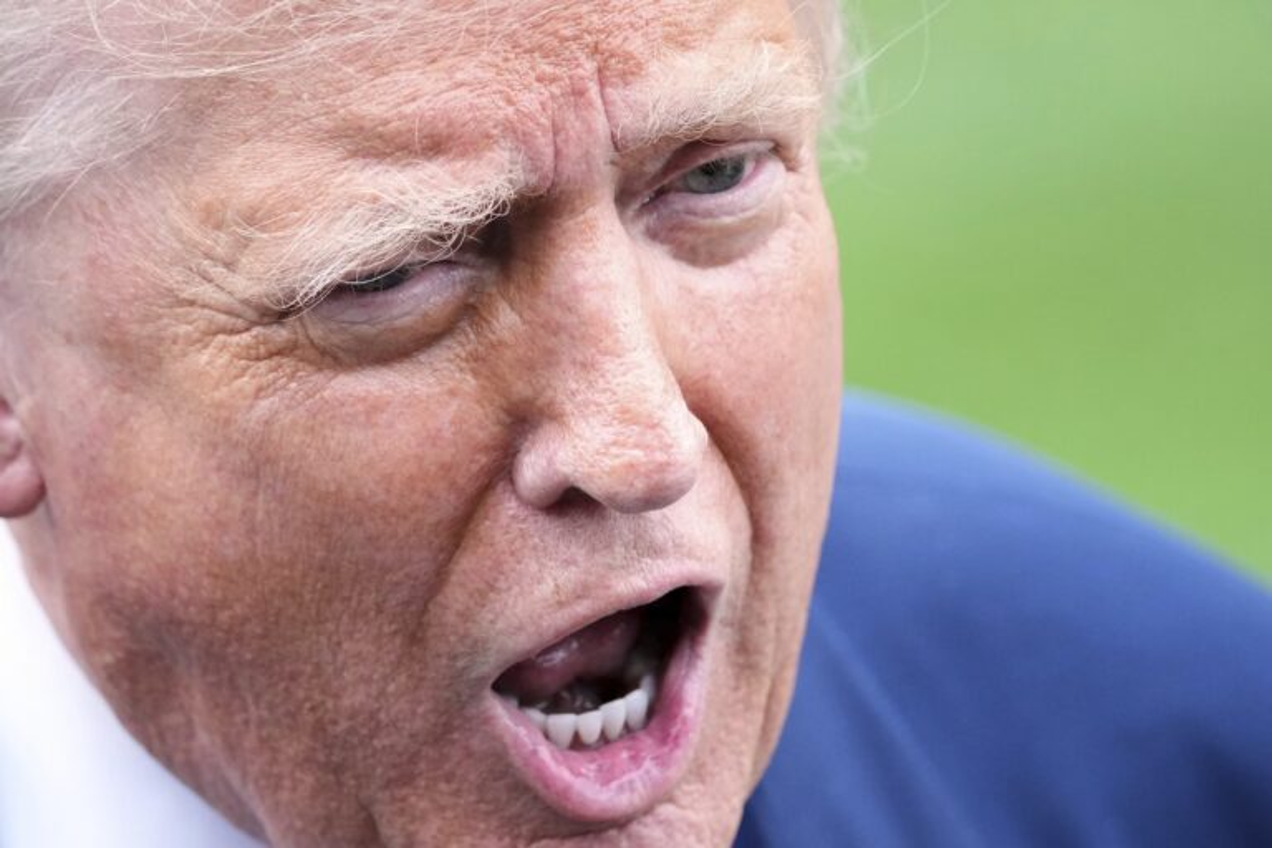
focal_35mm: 529
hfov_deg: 3.9
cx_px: 636
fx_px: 18690
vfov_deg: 2.6
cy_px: 424
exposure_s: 1/400
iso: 2500
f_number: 6.3
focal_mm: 353
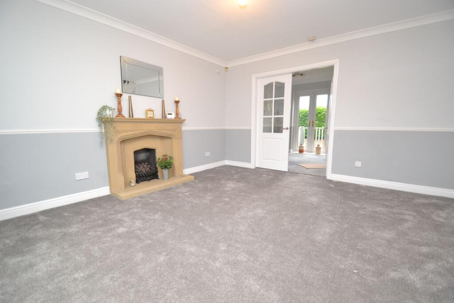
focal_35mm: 15
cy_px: 152
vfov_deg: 77.3
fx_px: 189
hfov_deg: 100.4
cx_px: 227
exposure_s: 1/60
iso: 640
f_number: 3.5
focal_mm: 10
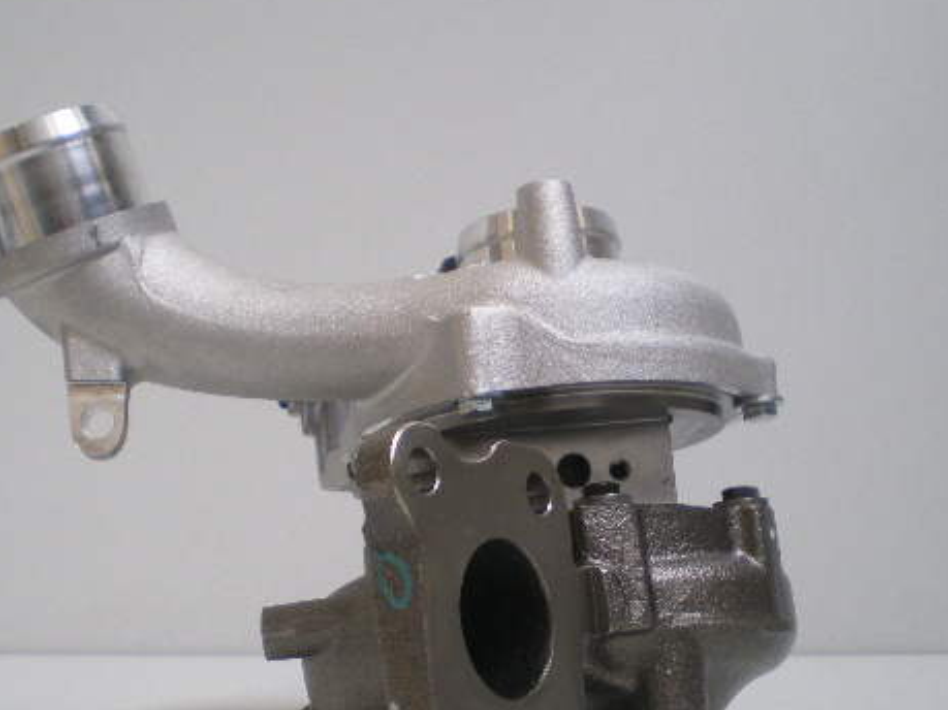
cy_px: 481
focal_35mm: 53
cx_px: 411
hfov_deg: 36.1
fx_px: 1451
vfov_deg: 27.3
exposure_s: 1/30
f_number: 3.1
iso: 200
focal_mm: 6.3
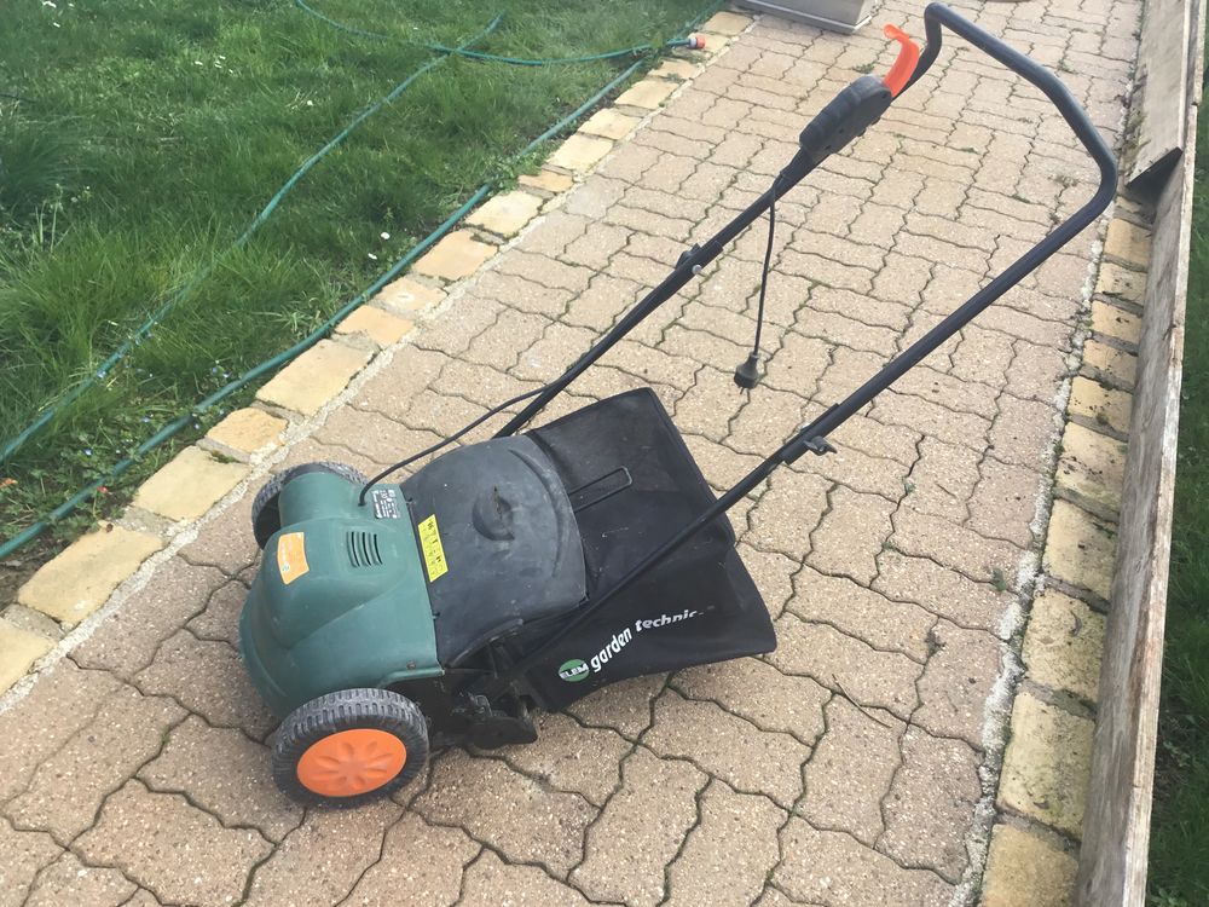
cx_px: 604
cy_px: 454
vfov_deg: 45.4
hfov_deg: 58.4
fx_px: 1083
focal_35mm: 31
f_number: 2.4
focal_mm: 3.3
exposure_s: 1/370
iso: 25
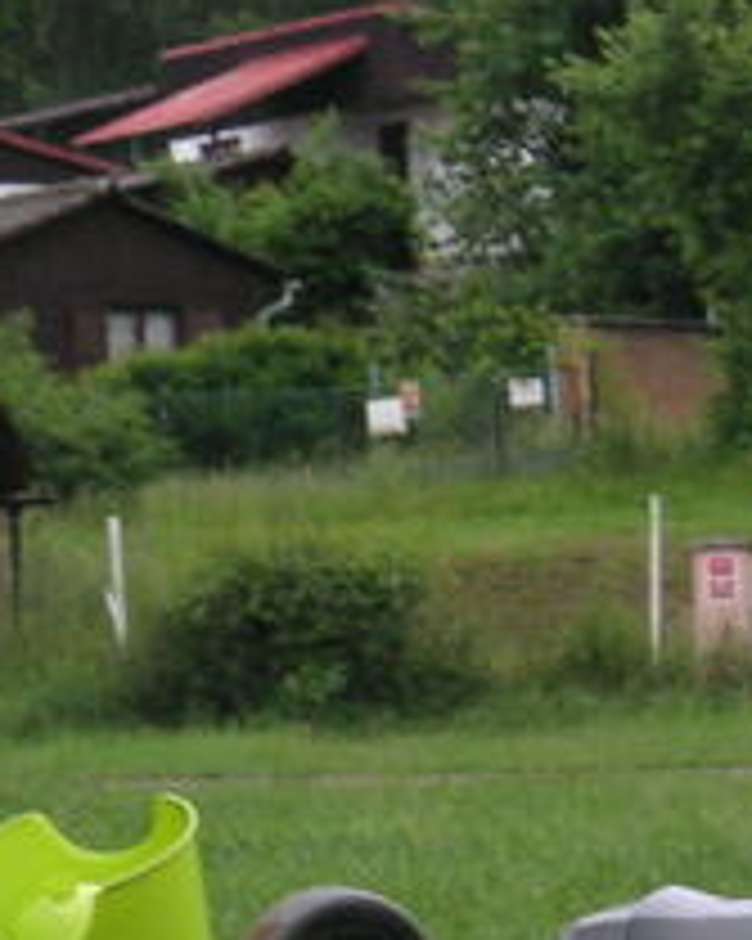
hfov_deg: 4.1
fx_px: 10412
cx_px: -554
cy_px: 432
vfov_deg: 5.2
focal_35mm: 374
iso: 50
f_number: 5
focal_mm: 16.6
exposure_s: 1/180
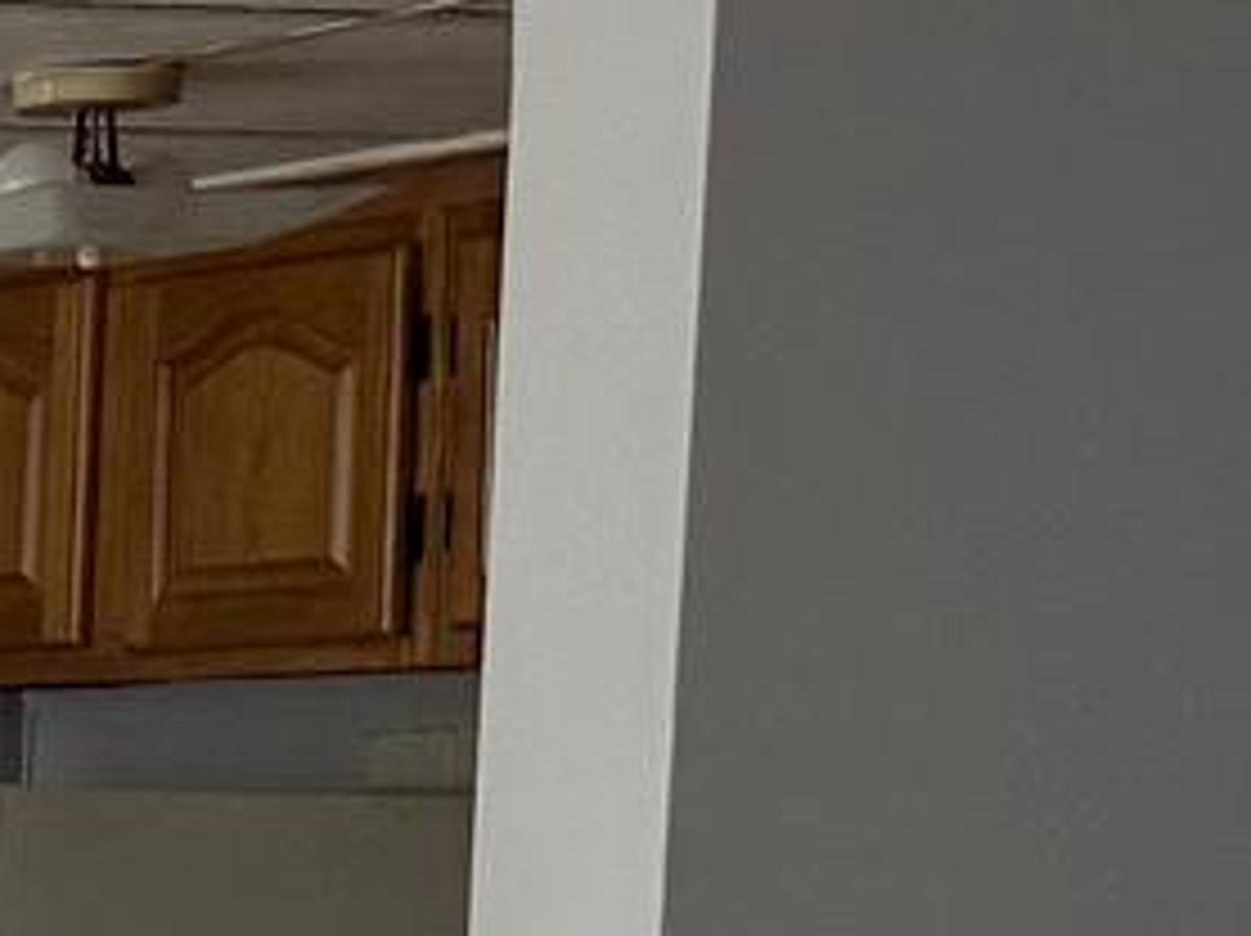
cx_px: -2745
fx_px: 6391
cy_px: 1764
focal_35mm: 177
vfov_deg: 8.0
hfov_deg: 8.8
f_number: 1.78
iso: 200
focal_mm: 6.76
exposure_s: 1/101
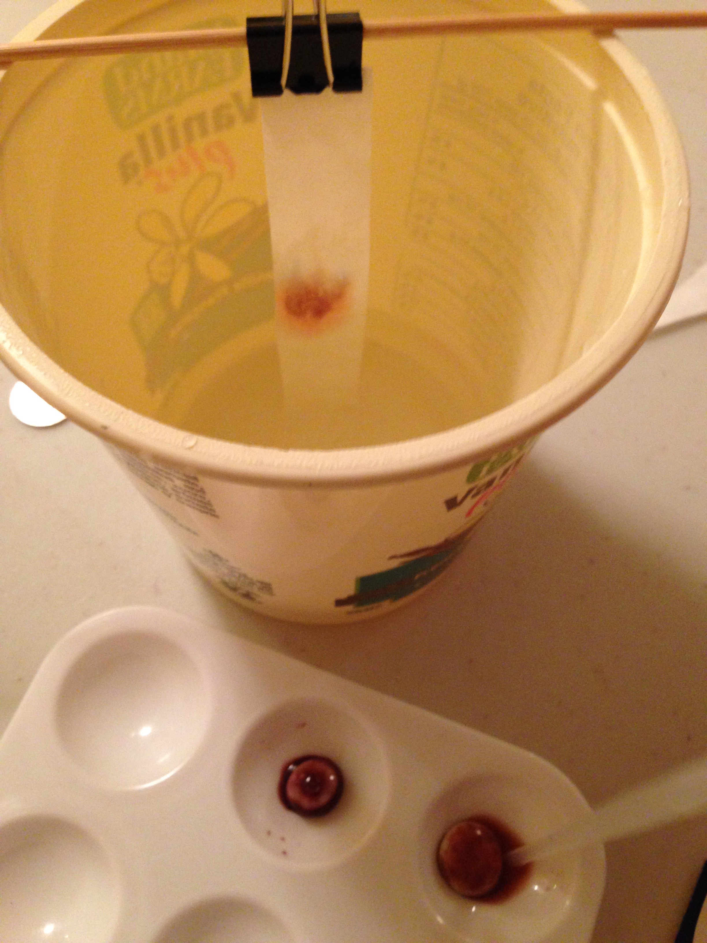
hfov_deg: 42.9
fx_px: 899
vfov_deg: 55.4
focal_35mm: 33
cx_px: 354
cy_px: 472
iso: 250
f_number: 2.4
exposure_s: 1/20
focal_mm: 4.12
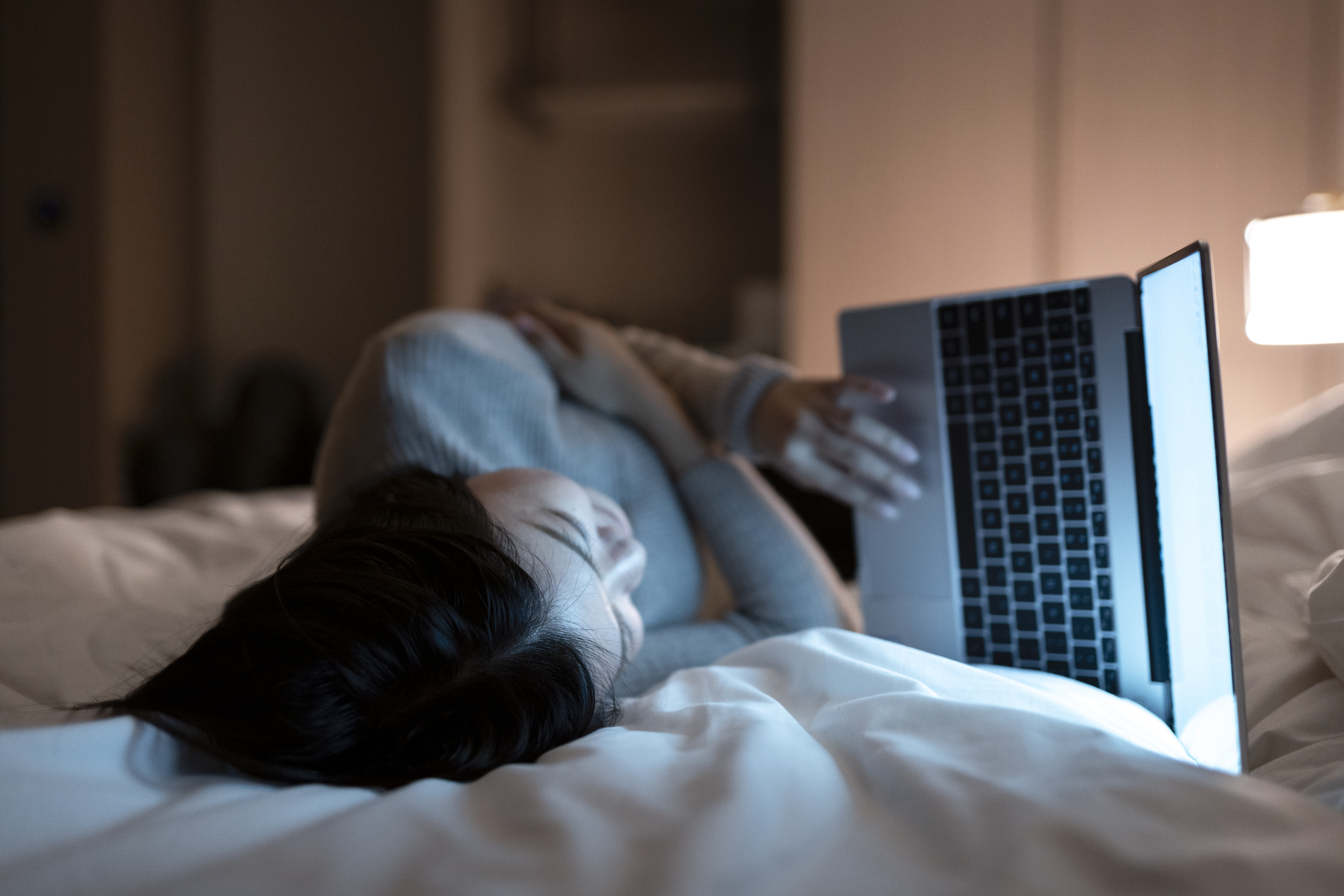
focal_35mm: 37
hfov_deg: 51.9
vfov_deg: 36.0
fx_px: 1381
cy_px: 448
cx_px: 680
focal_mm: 35
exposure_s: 1/40
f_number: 1.6
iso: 1600
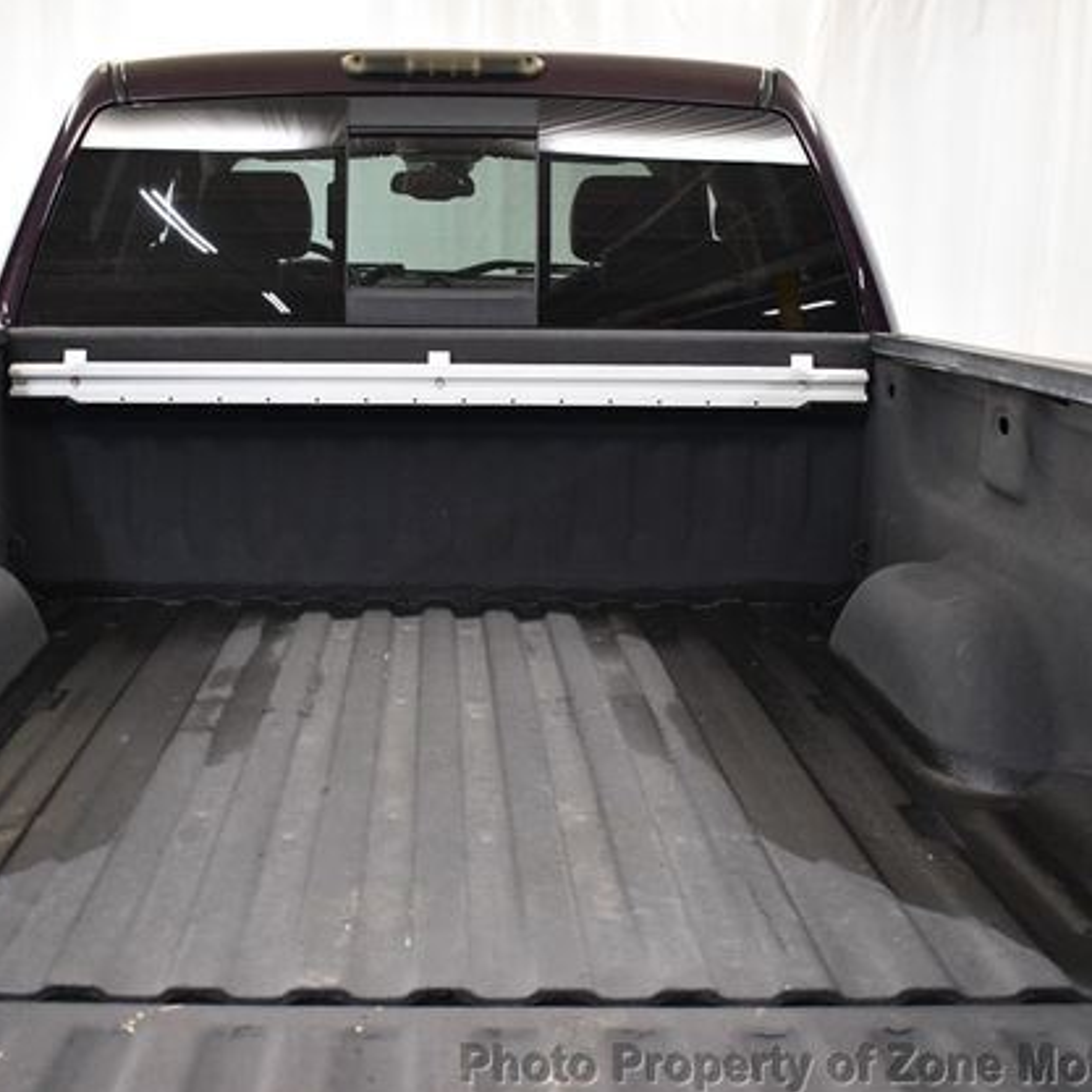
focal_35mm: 47
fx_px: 1677
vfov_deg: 36.1
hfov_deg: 35.9
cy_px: 555
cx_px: 429
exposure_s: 1/125
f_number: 3.5
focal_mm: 18
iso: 2000
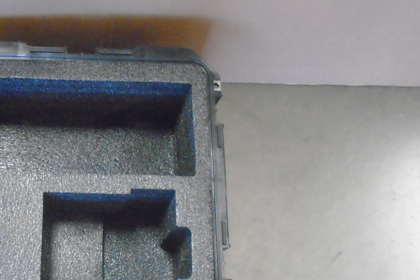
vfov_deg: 27.6
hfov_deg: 39.3
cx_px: 77
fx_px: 560
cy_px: 214
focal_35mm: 48
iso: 1000
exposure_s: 1/60
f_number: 3.2
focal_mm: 4.6
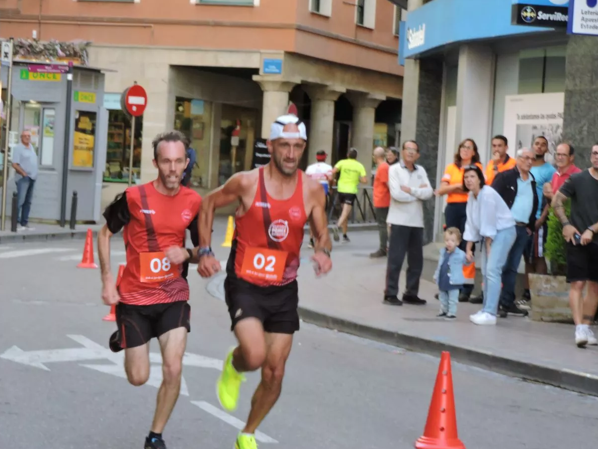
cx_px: 227
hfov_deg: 14.8
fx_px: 2297
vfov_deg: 11.1
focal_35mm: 133
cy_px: 290
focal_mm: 17.8
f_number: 4.1
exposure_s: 1/125
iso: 400
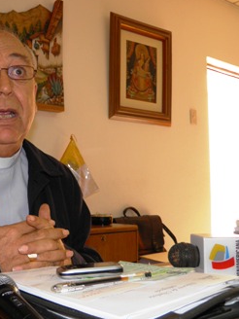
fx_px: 377
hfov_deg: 33.8
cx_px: 39
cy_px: 157
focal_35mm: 41
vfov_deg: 45.8
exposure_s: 1/40
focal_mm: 5.5
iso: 100
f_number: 3
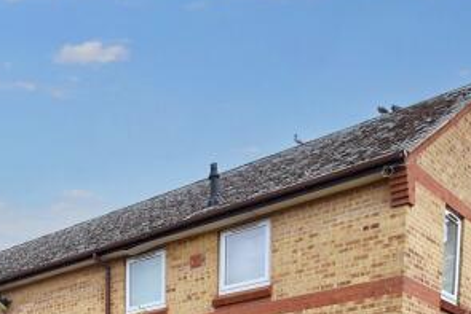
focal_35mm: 52
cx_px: 0
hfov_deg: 34.7
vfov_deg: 20.3
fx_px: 681
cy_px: 530
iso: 200
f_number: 7.1
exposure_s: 1/400
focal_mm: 10
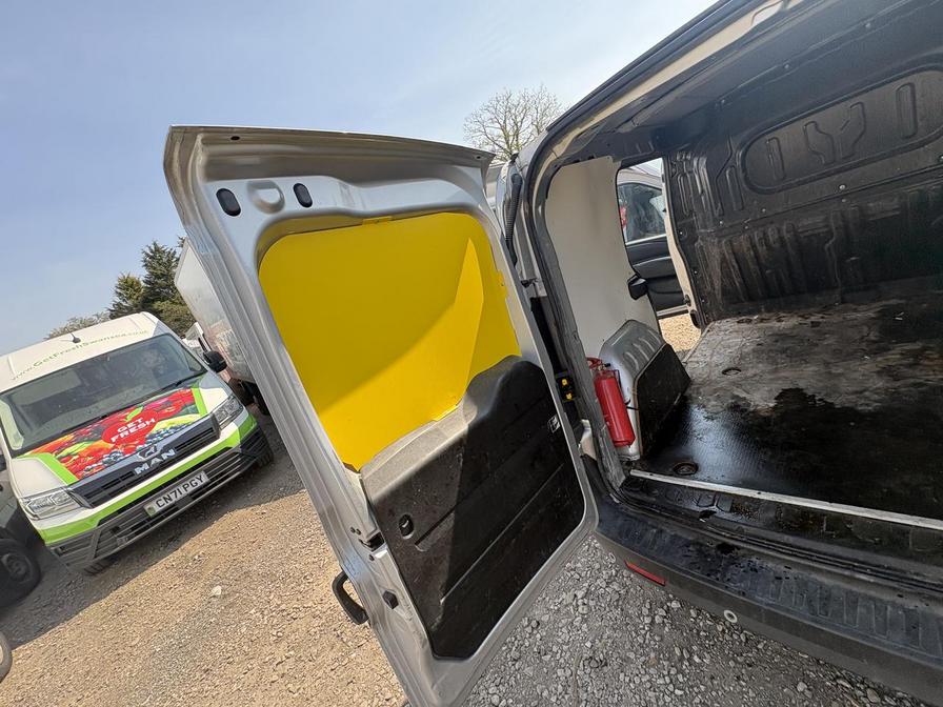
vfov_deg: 85.7
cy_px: 354
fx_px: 381
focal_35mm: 14
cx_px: 472
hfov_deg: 102.1
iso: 40
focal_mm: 2.22
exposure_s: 1/356
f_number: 2.2
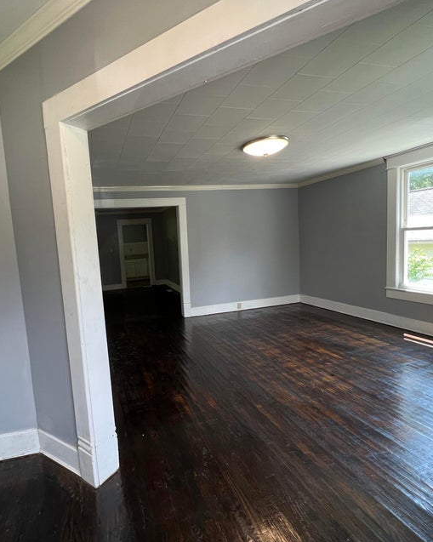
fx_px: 273
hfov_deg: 76.0
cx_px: 171
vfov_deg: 89.7
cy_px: 271
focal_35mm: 17
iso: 125
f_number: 1.8
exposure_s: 1/120
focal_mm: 1.57
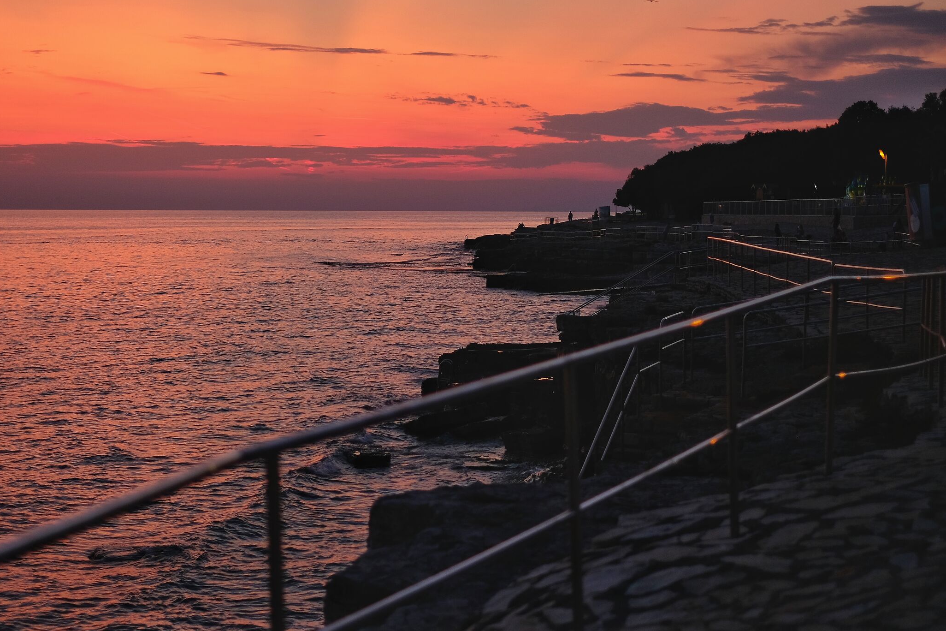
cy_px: 343
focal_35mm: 62
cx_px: 402
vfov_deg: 21.9
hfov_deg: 32.3
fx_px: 1629
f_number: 1.4
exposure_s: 1/300
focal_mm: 35
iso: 400
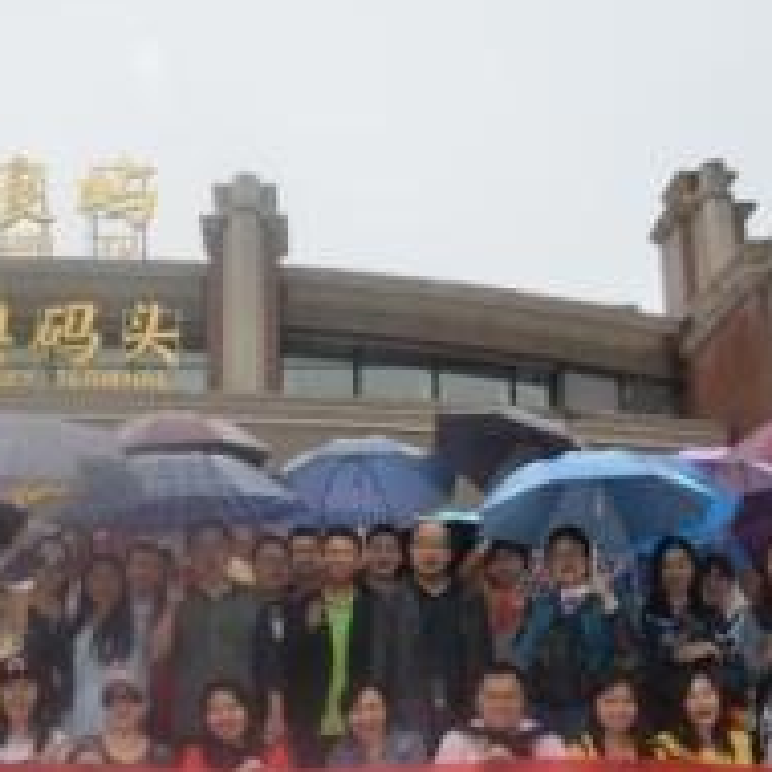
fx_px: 1363
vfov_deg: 31.6
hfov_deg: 31.5
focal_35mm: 54
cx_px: 288
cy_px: 392
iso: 100
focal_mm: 18
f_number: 4
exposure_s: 1/250
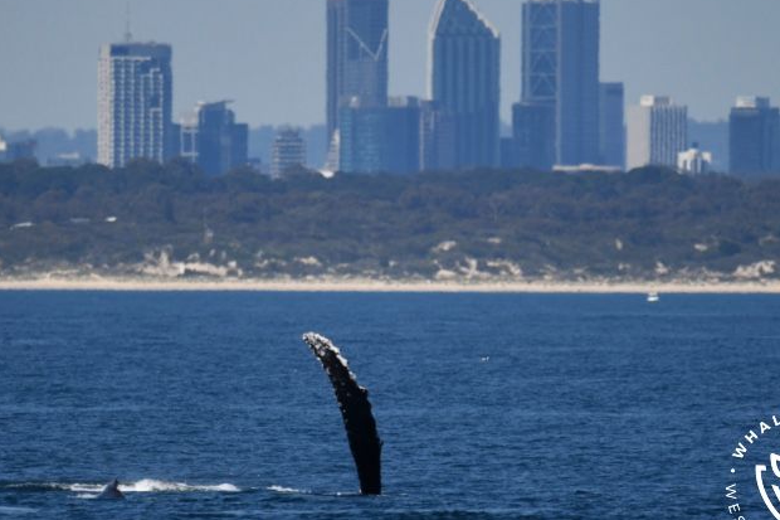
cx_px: 379
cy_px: 236
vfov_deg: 1.8
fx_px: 16765
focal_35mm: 774
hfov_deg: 2.7
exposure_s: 1/5000
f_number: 6.3
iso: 500
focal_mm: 600
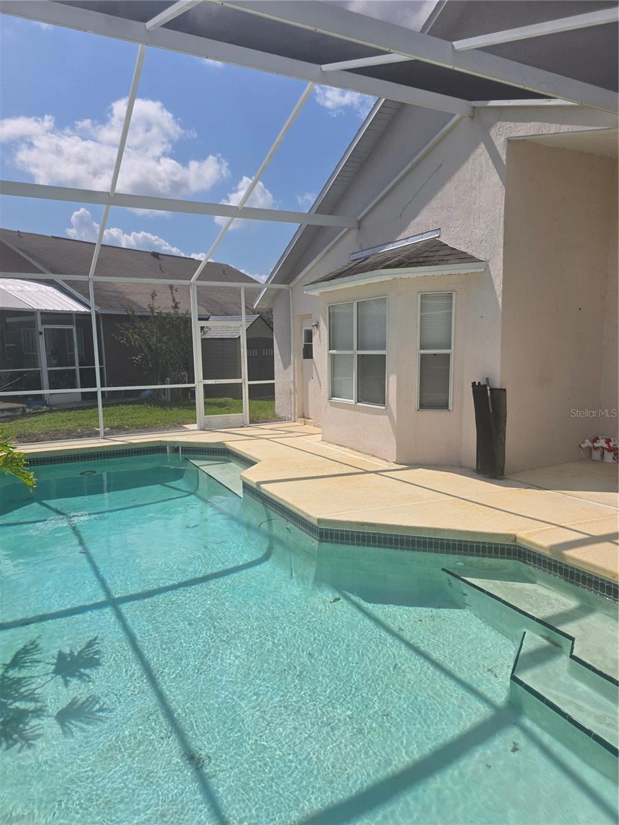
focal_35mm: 23
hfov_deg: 58.9
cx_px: 310
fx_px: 548
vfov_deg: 73.9
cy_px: 412
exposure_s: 1/7626
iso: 80
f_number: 1.7
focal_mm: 6.3
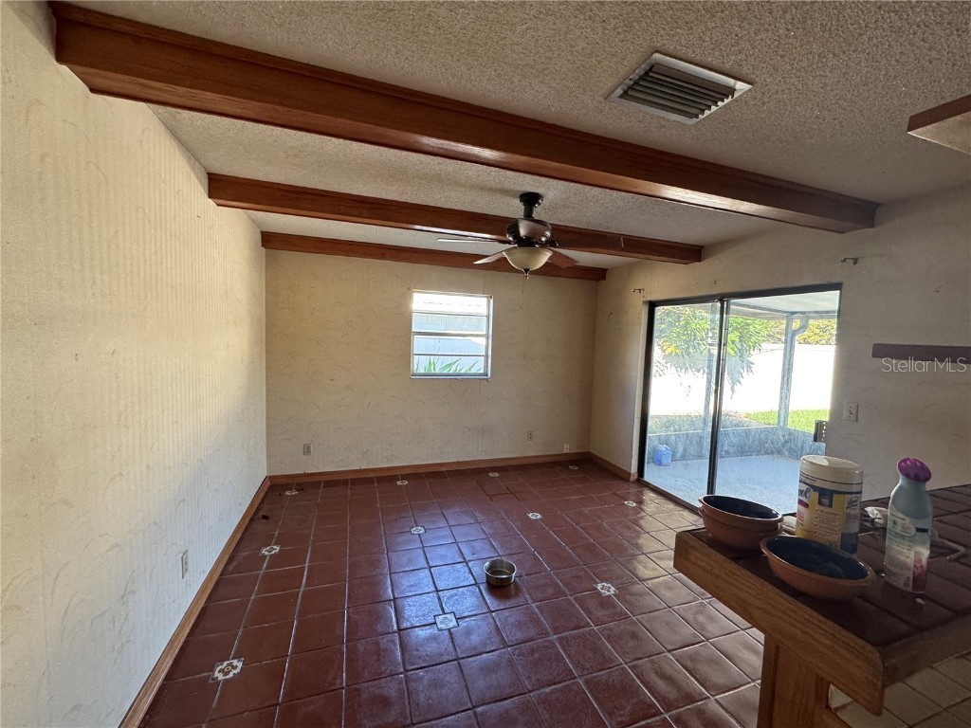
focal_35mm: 14
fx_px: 393
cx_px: 486
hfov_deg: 102.1
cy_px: 364
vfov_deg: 85.7
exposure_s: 1/99
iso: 250
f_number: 2.2
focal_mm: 2.22
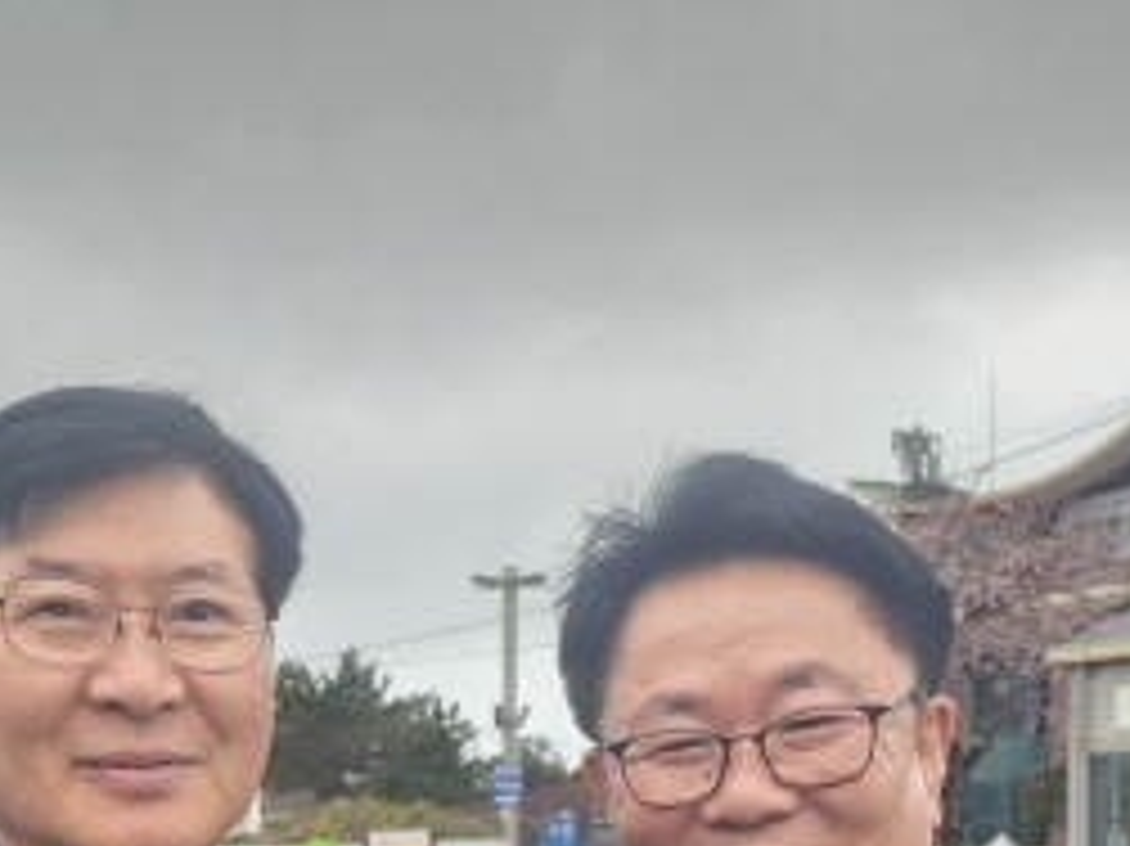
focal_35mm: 55
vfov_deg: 24.4
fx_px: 1795
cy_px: 972
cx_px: 333
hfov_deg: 34.5
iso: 125
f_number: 1.8
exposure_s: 1/180
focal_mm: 6.4
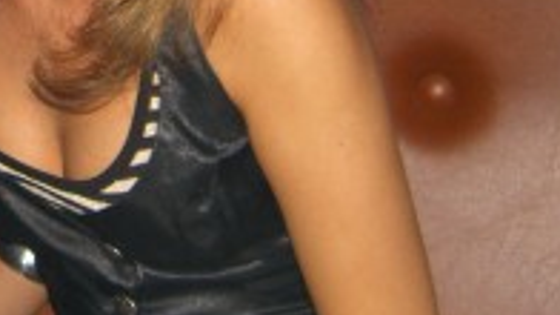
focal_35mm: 127
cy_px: -80
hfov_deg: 16.3
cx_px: -83
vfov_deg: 9.4
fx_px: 1885
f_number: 2.8
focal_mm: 7.9
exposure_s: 1/60
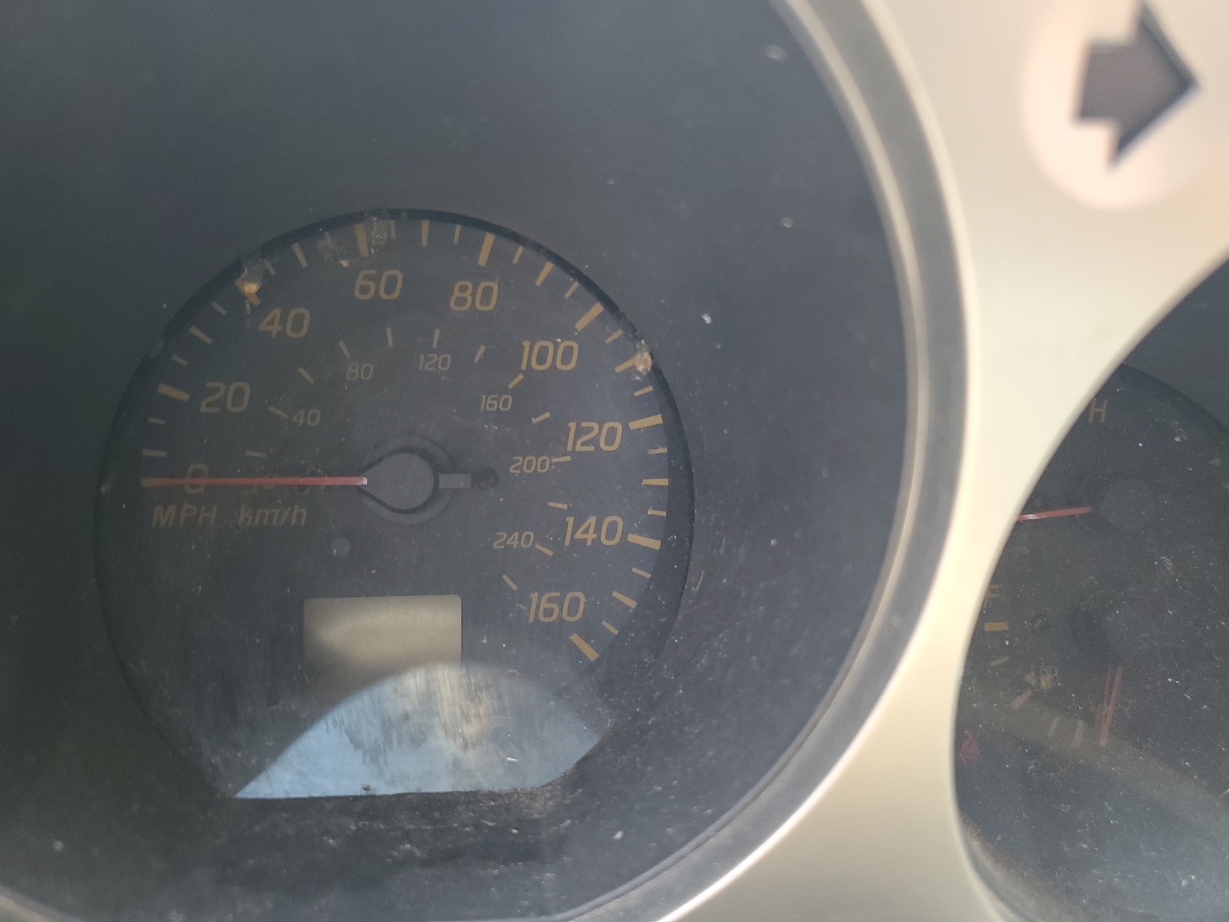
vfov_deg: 53.1
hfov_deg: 67.3
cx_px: 614
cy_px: 461
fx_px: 923
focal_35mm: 26
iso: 78
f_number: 1.5
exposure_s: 1/120
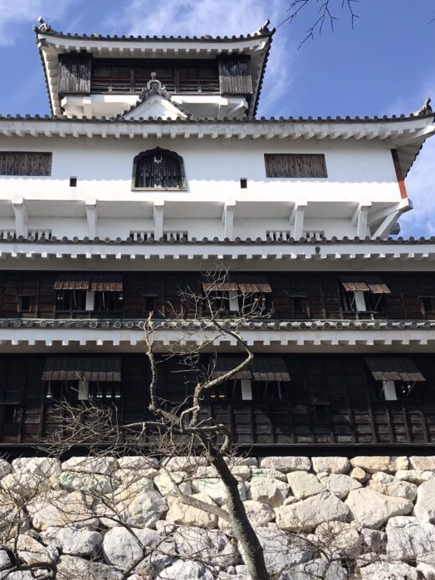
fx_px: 687
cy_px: 303
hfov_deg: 34.8
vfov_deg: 45.8
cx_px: 149
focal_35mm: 41
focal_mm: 3.99
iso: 20
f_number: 1.8
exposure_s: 1/1773
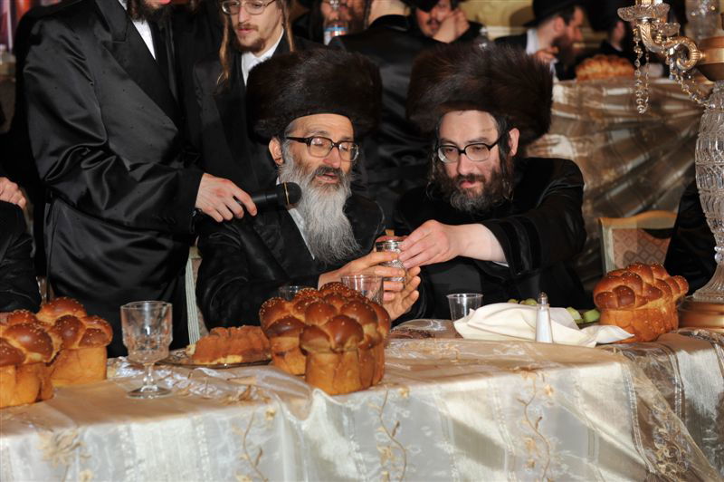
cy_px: 241
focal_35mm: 70
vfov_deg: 19.4
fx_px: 1407
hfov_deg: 28.9
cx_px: 362
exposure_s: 1/160
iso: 400
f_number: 4.5
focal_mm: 70
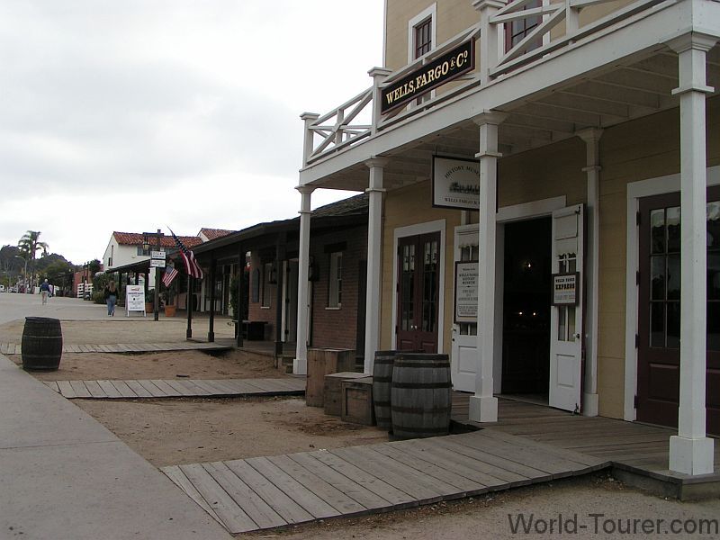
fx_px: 790
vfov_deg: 37.7
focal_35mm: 38
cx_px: 360
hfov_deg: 49.0
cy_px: 270
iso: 50
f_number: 5.6
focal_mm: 5.8
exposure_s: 1/250
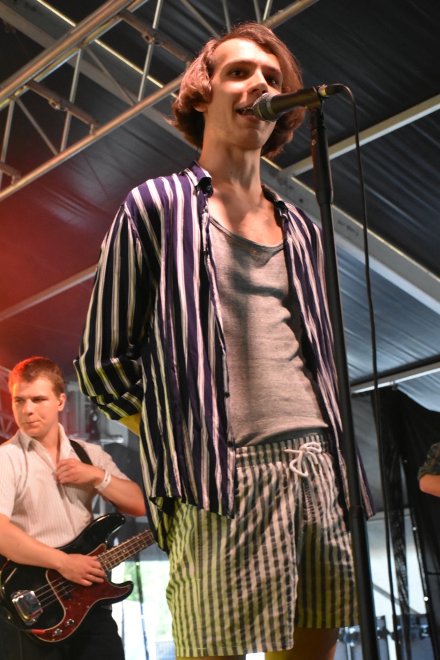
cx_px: 220
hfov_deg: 23.8
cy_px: 330
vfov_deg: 35.1
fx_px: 1045
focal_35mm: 57
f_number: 4.2
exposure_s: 1/60
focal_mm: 38
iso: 5000
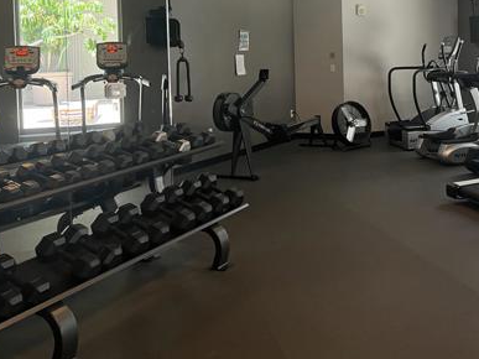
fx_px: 595
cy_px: 73
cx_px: 380
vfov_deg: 32.7
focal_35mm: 43
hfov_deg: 42.0
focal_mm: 5.7
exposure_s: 1/60
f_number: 1.5
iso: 125
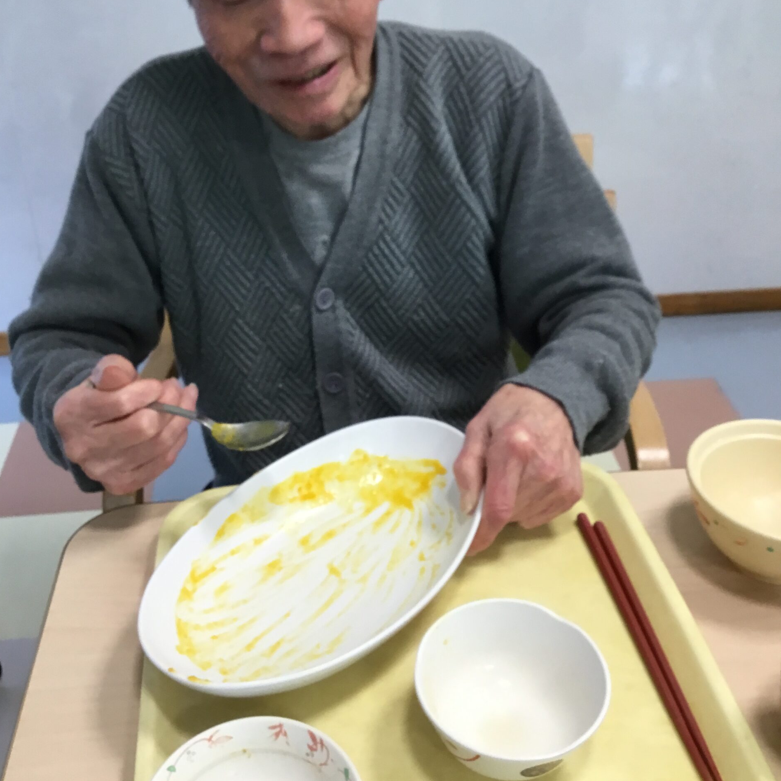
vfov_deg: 44.7
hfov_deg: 44.9
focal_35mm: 37
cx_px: 390
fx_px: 944
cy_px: 310
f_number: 2.4
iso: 40
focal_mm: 3.3
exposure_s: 1/30
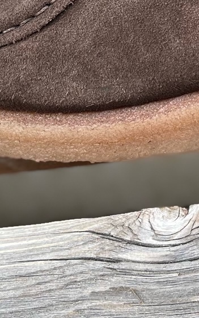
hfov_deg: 12.9
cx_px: 238
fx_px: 858
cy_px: -108
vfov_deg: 19.2
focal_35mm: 99
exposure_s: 1/121
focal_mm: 4.2
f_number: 1.6
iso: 40
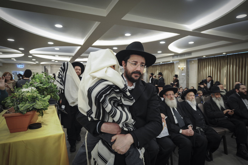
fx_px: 151
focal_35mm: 22
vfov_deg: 57.1
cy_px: 82
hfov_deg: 78.6
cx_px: 124
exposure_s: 1/160
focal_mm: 22
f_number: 4.5
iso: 1600
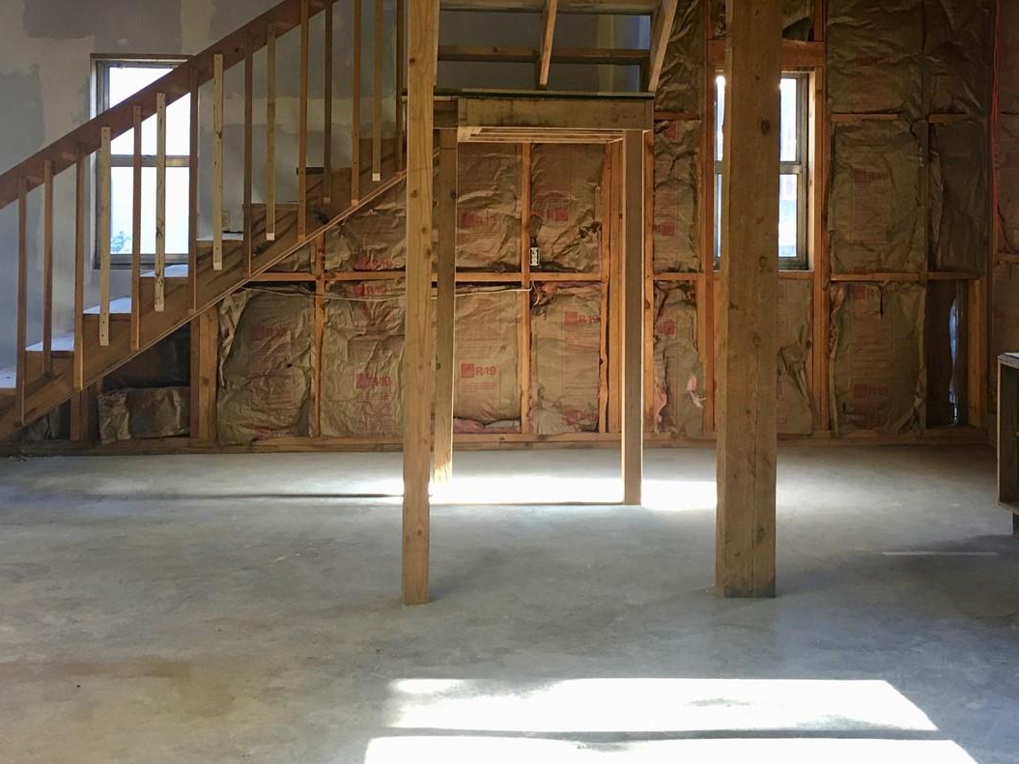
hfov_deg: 42.9
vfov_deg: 32.4
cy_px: 208
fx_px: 1295
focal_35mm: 44
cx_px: 553
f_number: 2.2
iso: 50
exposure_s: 1/15
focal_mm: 4.15
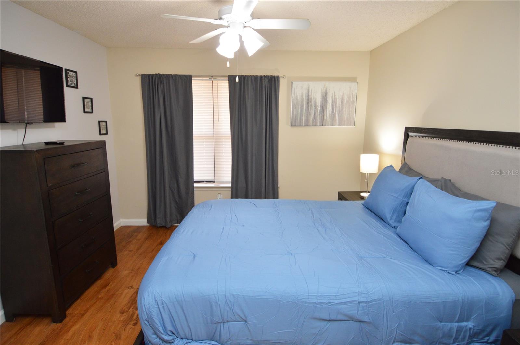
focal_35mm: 18
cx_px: 260
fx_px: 260
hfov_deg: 90.1
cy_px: 172
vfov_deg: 67.3
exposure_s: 1/60
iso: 720
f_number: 4
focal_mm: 12
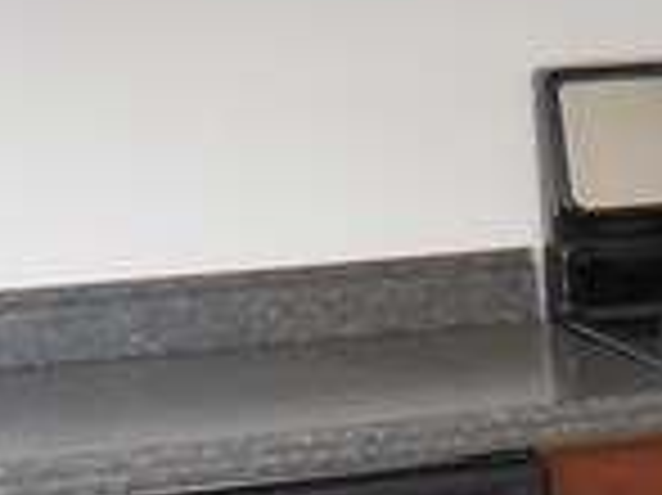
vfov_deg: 8.5
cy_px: 360
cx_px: 1428
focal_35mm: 174
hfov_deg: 10.3
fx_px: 3325
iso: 320
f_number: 3.3
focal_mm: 4.5
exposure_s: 1/25
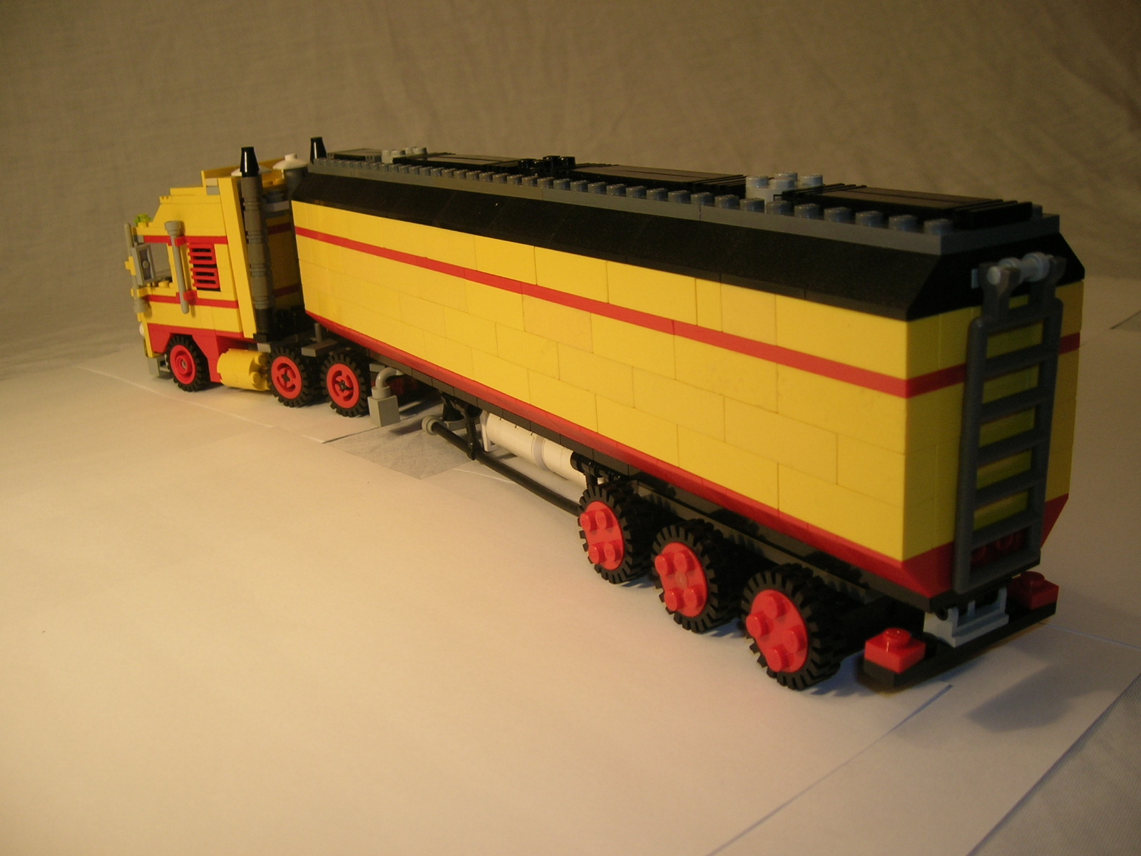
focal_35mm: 34
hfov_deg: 54.0
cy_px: 428
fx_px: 1121
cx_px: 570
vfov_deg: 41.8
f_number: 2.9
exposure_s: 1/29.7
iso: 55
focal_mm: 5.7
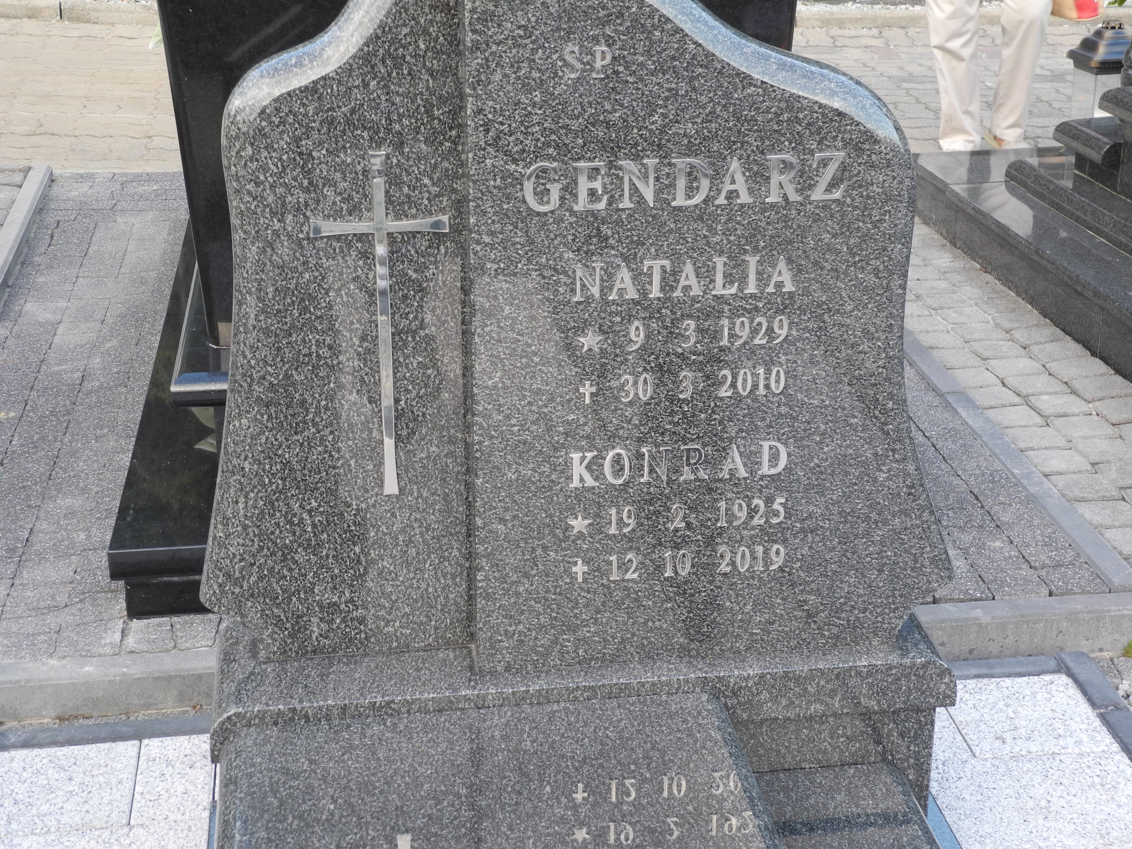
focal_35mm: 61
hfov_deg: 31.7
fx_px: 1995
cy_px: 424
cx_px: 566
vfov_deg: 24.0
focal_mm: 13
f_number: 3.5
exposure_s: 1/30
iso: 100
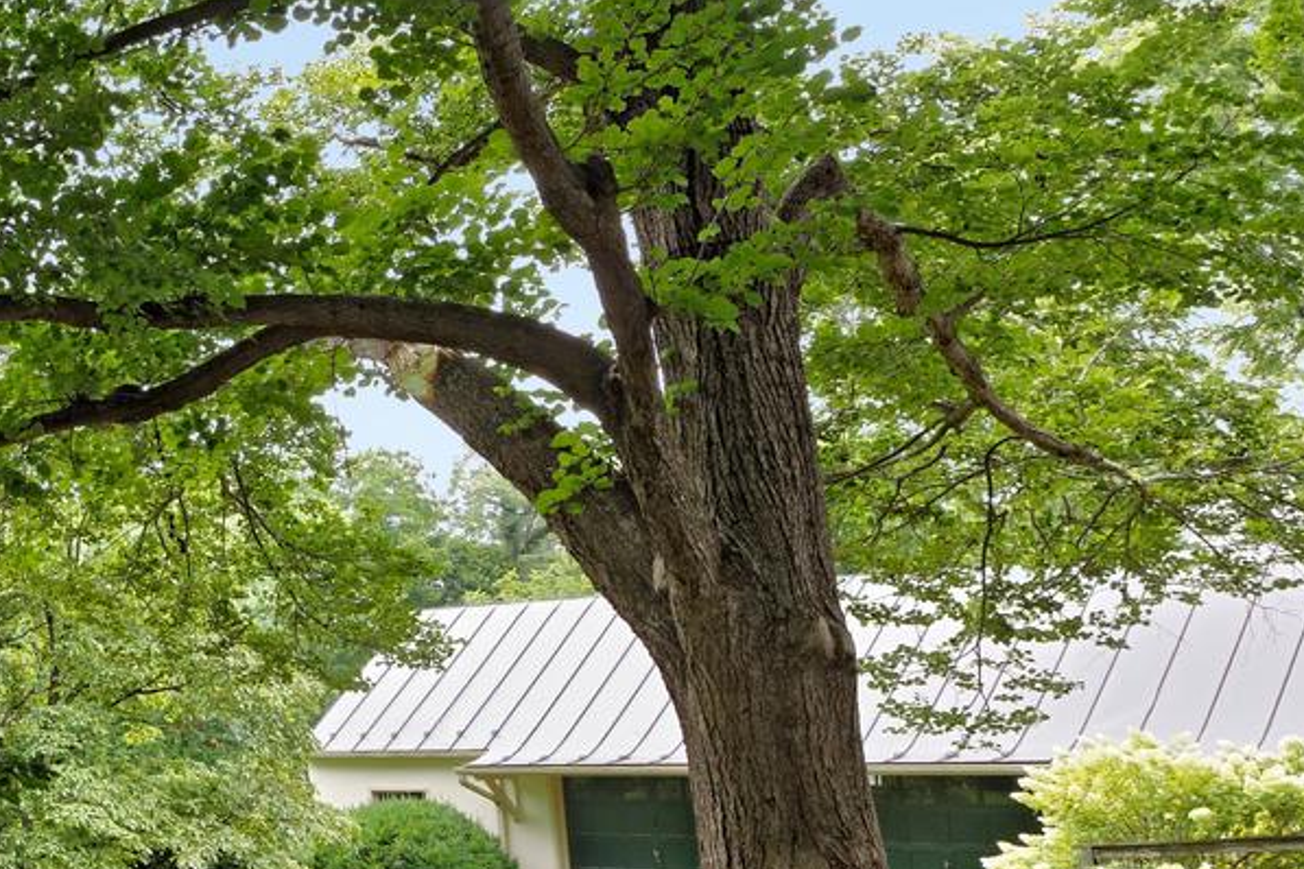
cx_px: -607
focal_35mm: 48
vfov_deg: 27.9
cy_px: 572
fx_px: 1739
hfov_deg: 28.5
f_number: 8
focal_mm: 14
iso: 500
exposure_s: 1/200
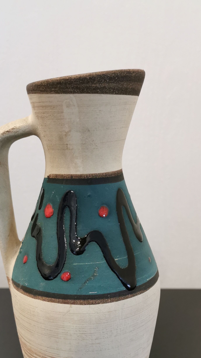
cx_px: 102
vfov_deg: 46.0
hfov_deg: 27.1
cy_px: 223
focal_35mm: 44
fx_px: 417
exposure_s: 1/50
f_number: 1.8
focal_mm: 5.58
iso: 250
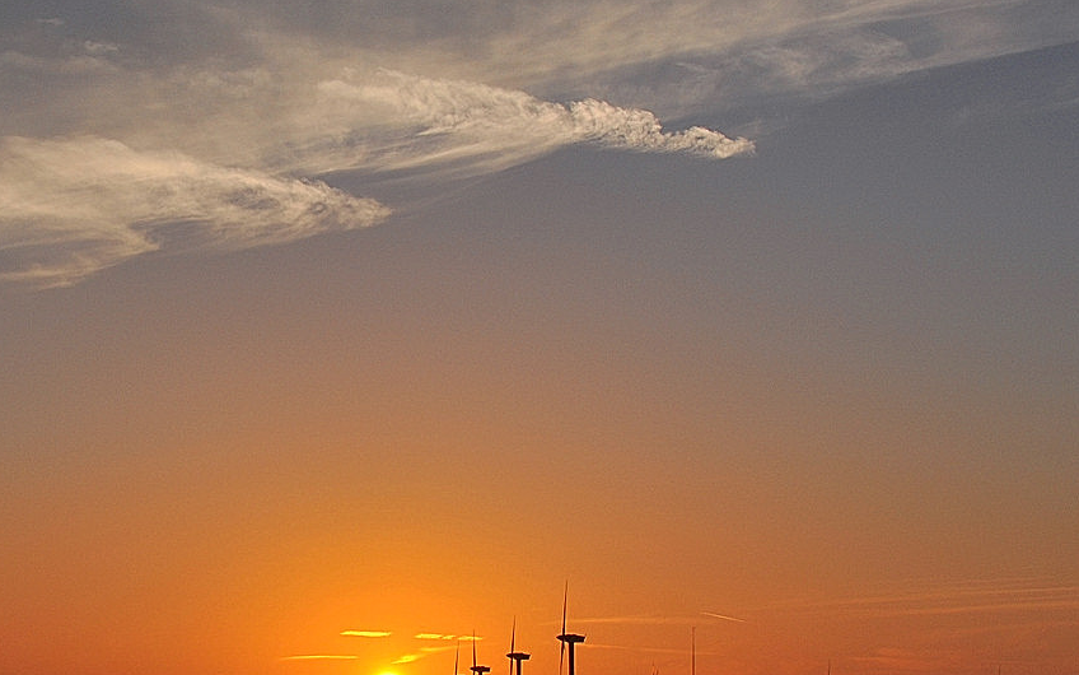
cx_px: 218
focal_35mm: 98
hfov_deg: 21.0
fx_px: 2882
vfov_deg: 13.3
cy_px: 375
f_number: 13
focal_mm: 34
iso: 200
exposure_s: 1/640
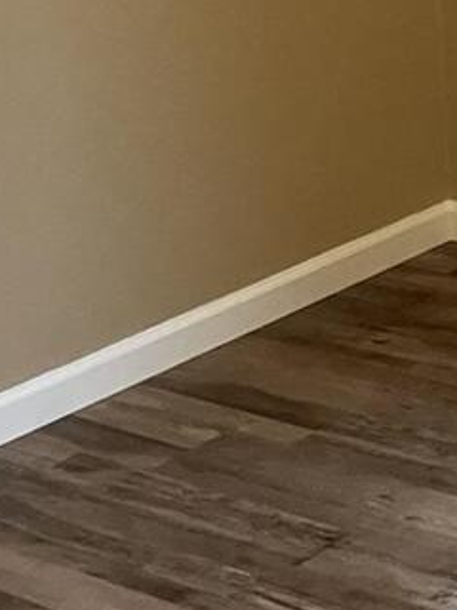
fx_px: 2218
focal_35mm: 126
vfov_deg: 15.3
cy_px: -40
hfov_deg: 11.3
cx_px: 691
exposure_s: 1/60
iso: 250
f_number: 1.8
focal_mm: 3.99
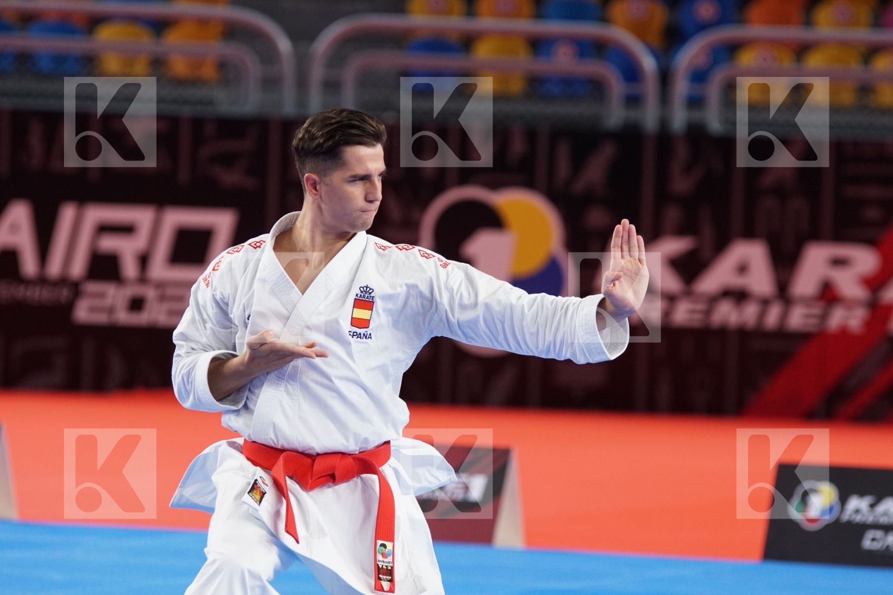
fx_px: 5953
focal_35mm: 240
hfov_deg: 8.6
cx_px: 446
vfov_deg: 5.7
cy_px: 298
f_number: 3.2
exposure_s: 1/400
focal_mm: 160
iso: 1000
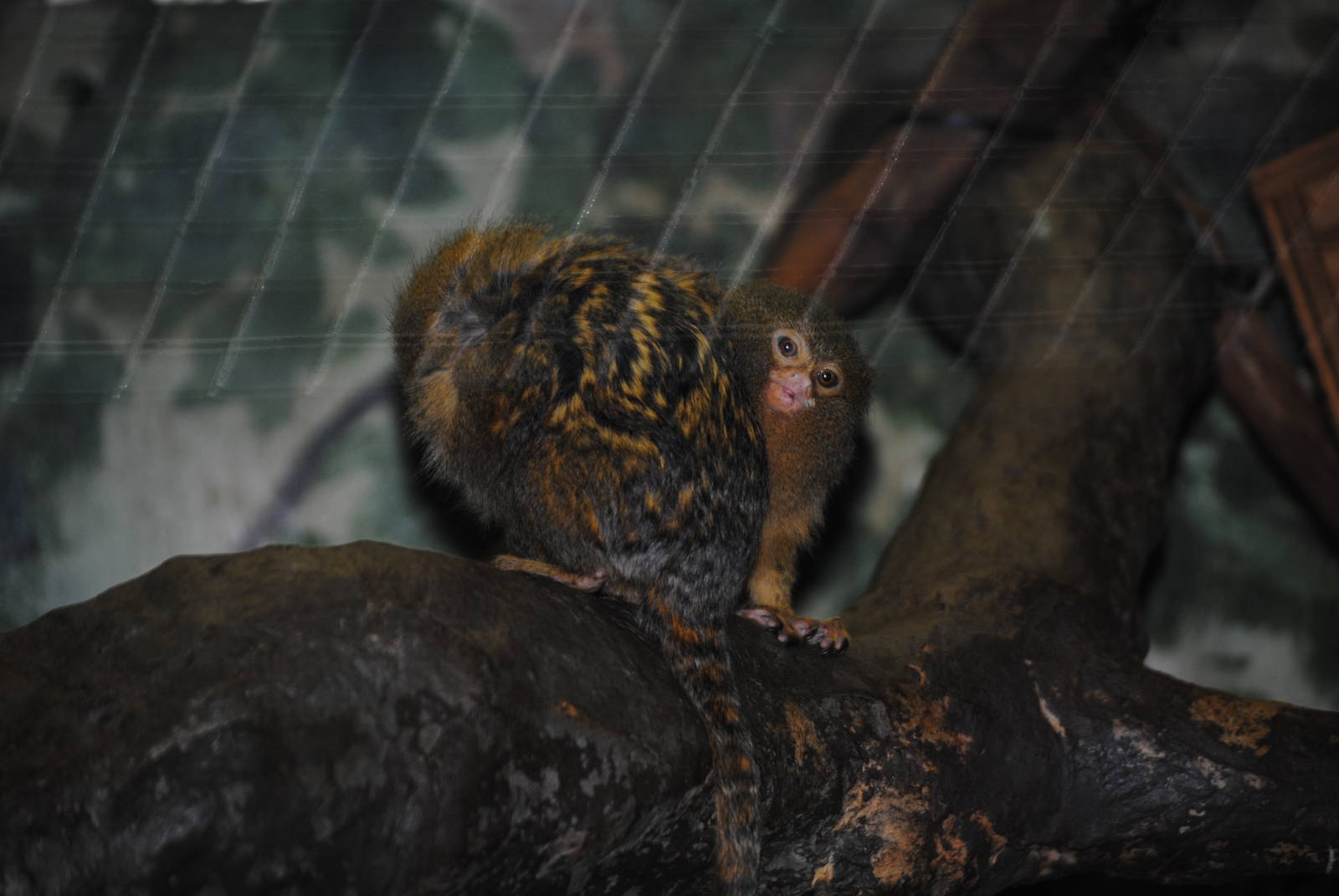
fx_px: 5586
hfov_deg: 13.7
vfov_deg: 9.2
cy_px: 448
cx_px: 670
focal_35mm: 150
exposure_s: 1/60
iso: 200
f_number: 4.5
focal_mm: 100
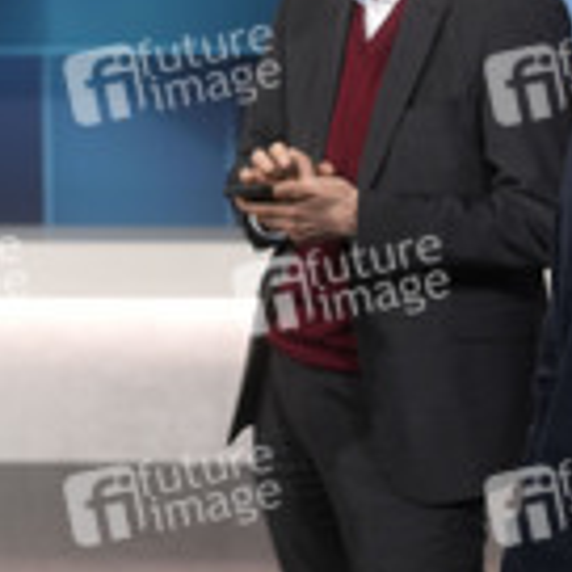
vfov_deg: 13.7
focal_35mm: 127
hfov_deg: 13.7
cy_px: 181
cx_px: 229
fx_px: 2374
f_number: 2.2
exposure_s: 1/125
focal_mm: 30
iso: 640
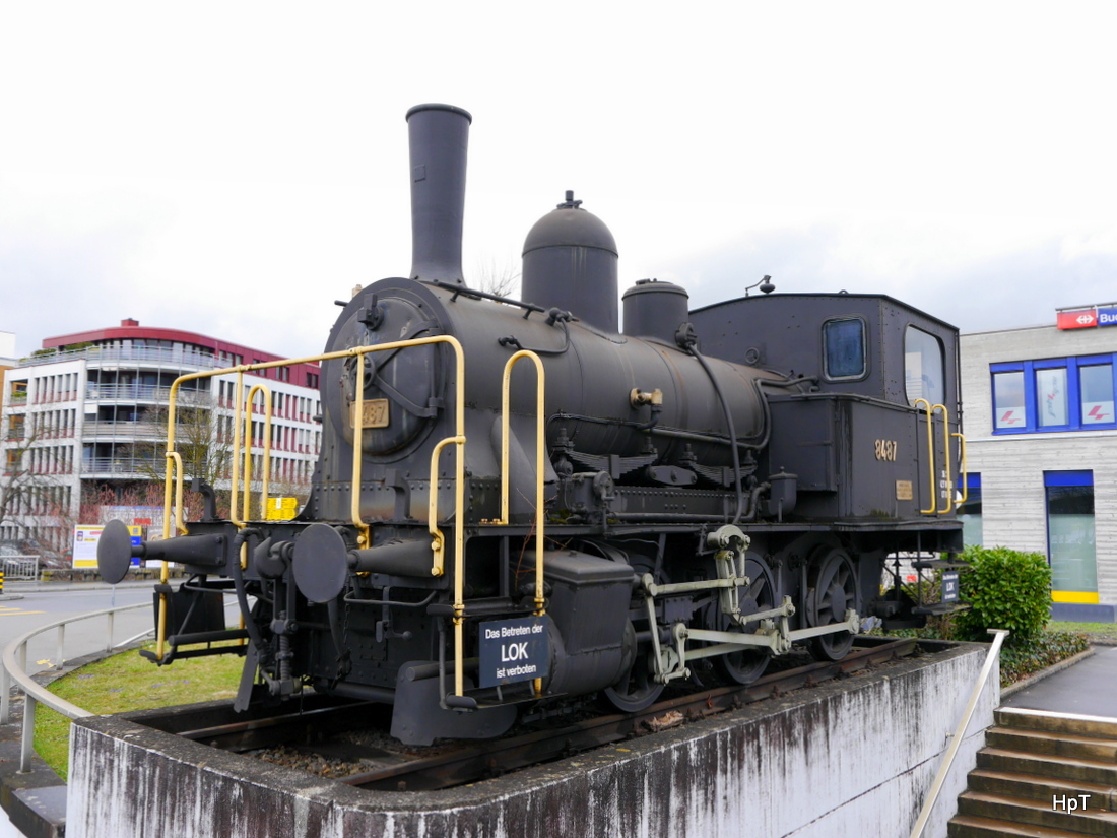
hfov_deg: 56.8
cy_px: 419
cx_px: 558
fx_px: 1033
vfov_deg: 44.2
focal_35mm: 32
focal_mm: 16
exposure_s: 1/250
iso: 160
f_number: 5.6
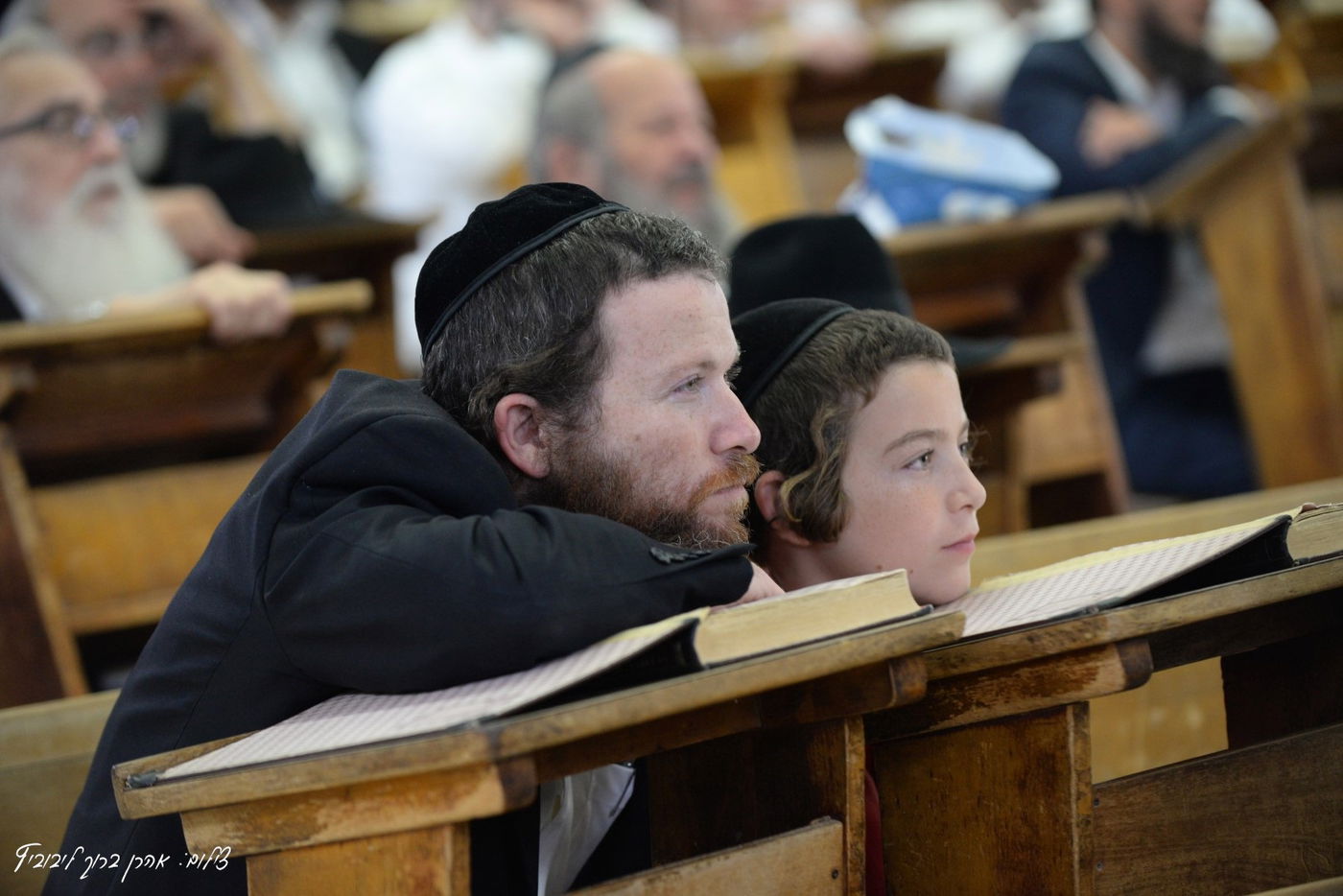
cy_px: 448
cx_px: 672
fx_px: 5037
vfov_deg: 10.2
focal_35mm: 135
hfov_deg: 15.2
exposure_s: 1/160
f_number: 3.2
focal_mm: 135
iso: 2000
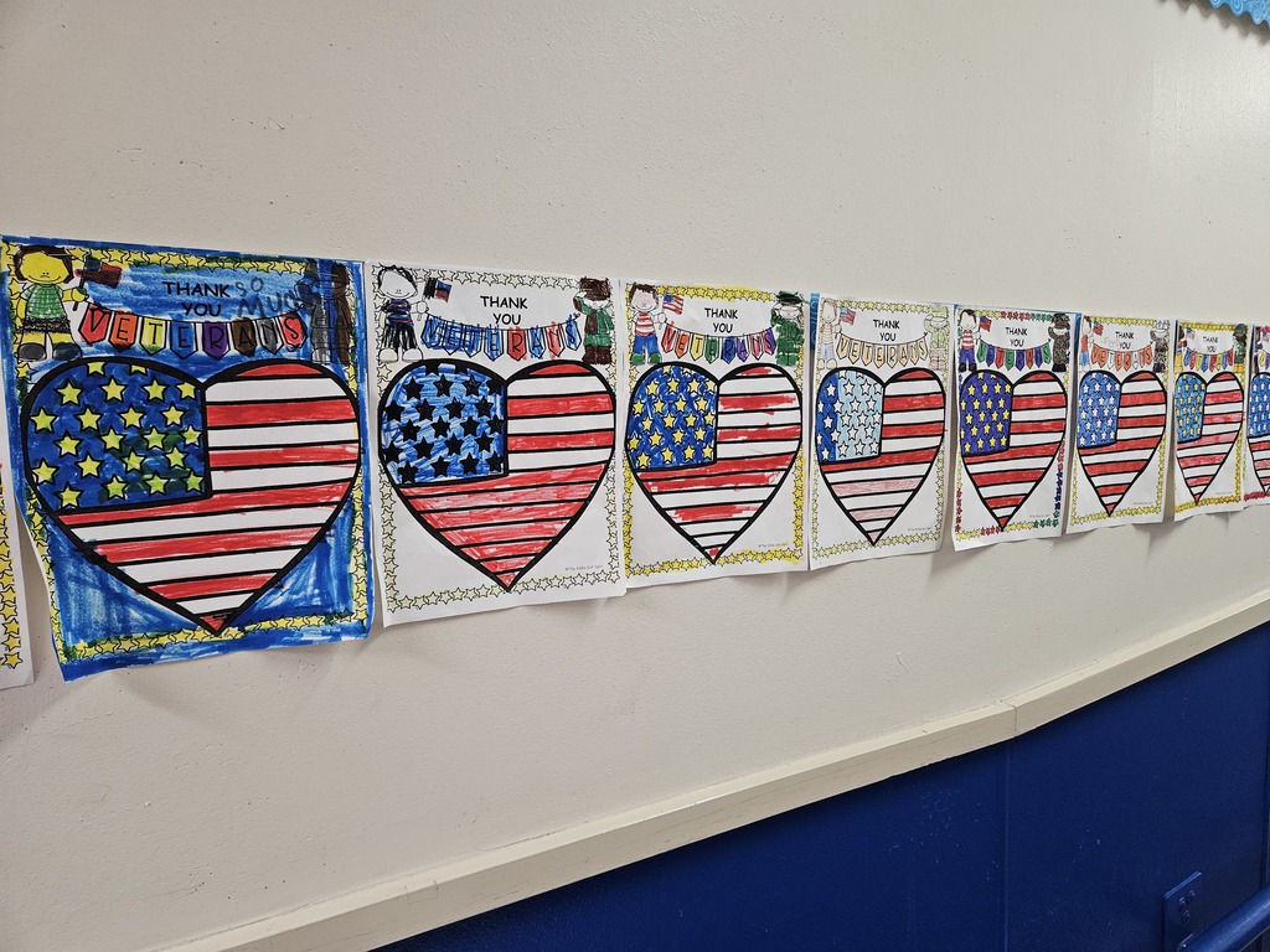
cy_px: 476
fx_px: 844
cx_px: 635
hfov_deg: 73.9
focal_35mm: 23
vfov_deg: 58.9
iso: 640
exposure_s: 1/120
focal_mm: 5.4
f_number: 1.8
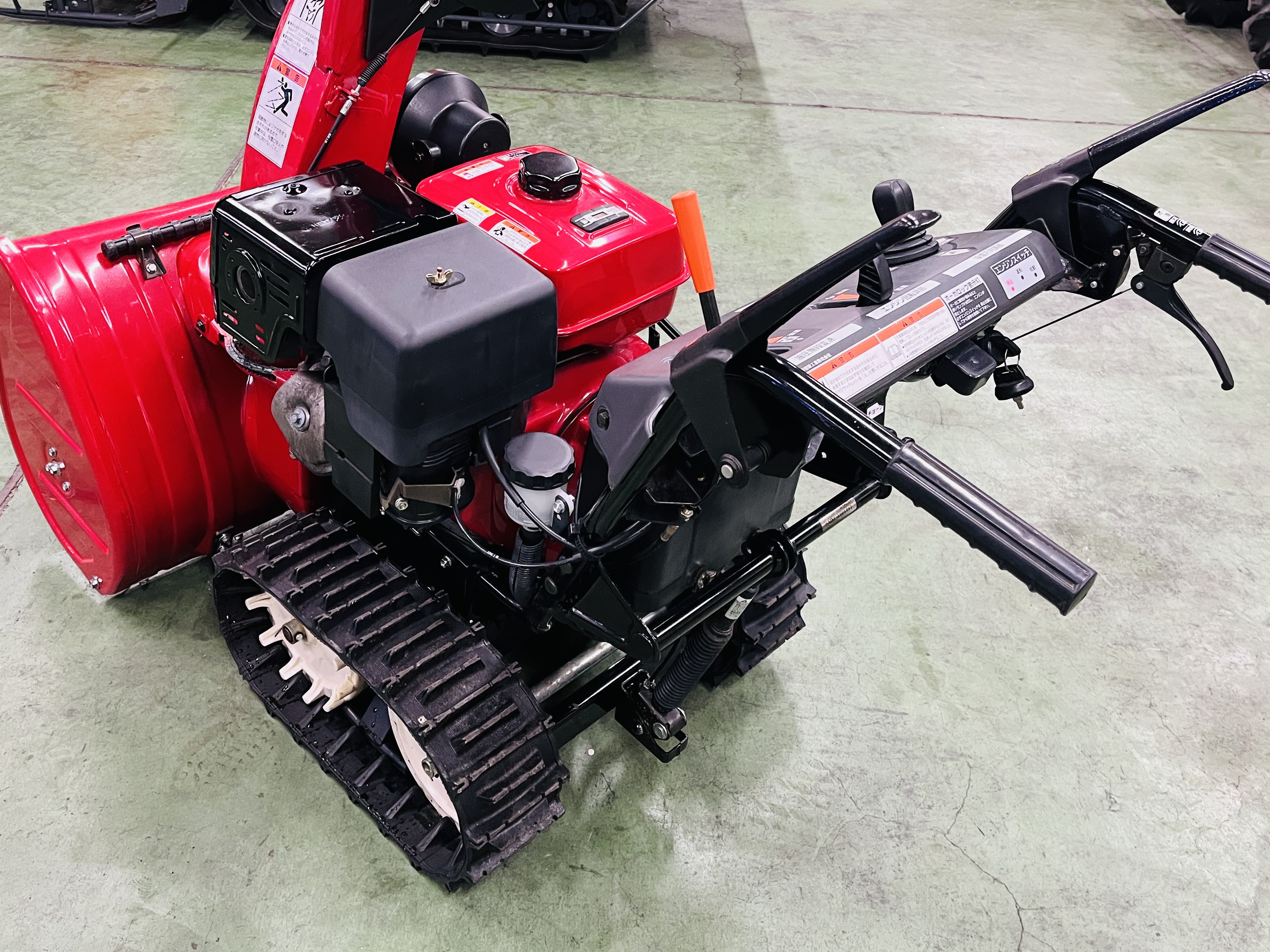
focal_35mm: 33
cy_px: 360
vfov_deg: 42.6
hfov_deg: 55.3
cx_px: 613
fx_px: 1211
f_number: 1.6
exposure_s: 1/60
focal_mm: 5.1
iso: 400
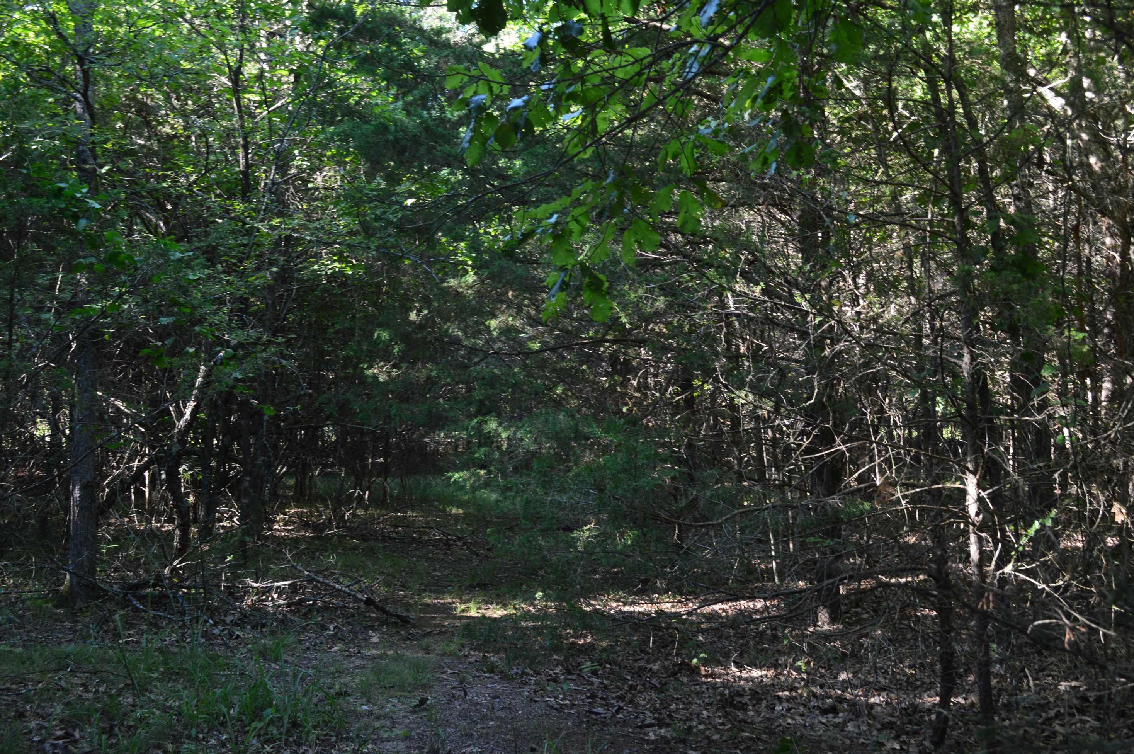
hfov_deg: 43.2
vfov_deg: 29.5
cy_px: 373
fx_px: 1433
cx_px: 589
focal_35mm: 46
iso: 400
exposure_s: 1/25
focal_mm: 29
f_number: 7.1
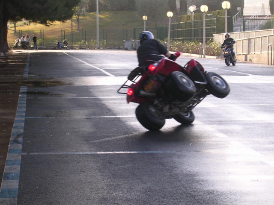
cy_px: 102
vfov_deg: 12.9
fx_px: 910
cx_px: 137
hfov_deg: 17.1
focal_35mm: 115
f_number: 4.9
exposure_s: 1/68.2
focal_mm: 17.4
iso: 100
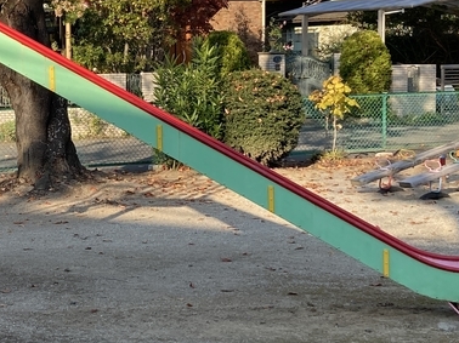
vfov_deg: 16.6
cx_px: 5
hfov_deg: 21.3
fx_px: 1179
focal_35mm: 89
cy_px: 147
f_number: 1.8
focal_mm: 3.99
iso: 20
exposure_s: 1/899
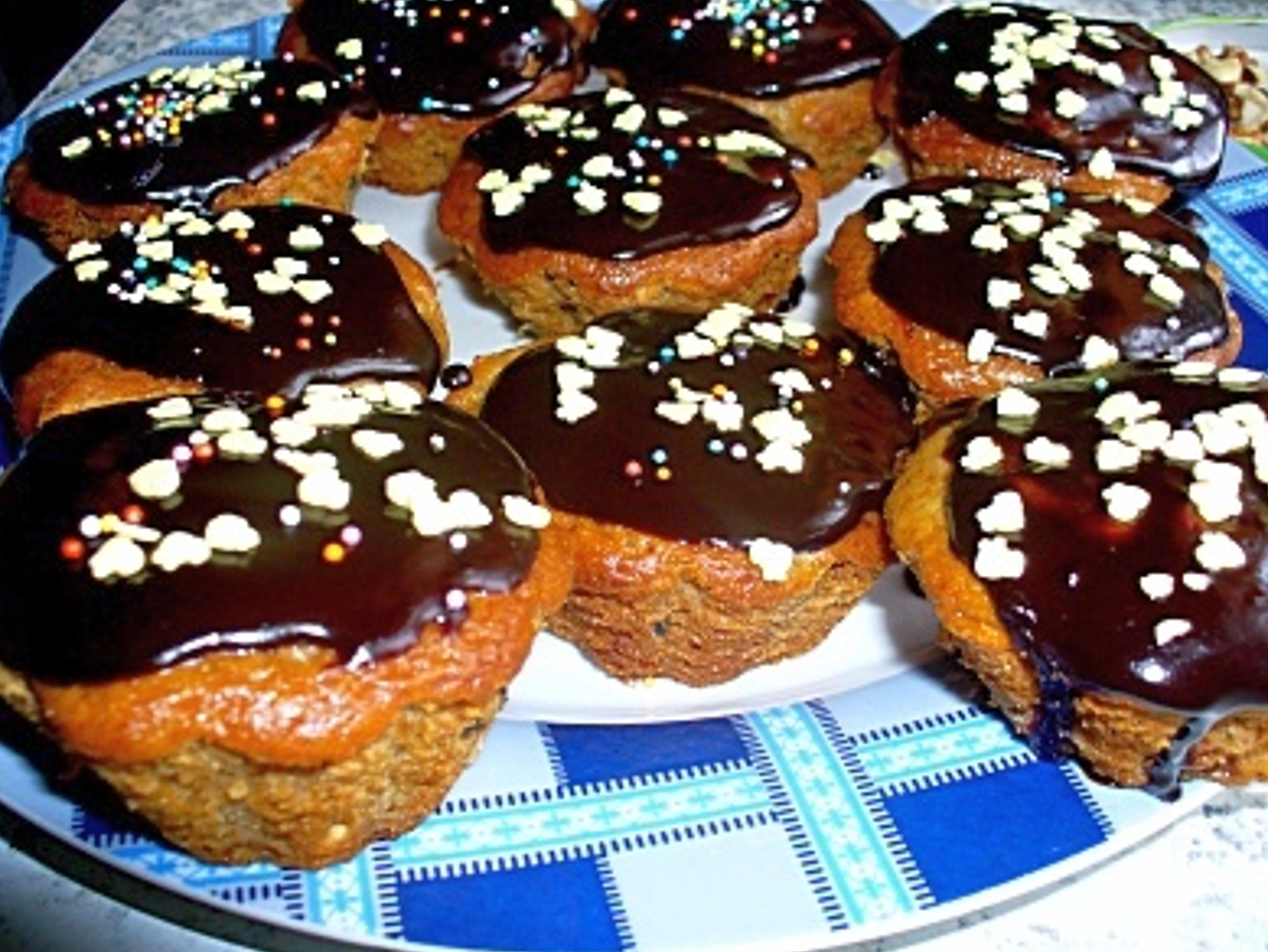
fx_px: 1392
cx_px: 629
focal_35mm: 38
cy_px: 486
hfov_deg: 49.0
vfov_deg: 37.7
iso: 100
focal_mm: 6.1
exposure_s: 1/30
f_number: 2.8
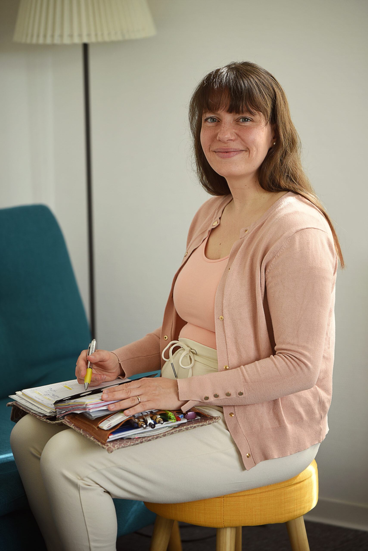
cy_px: 276
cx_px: 184
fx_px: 1869
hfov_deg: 11.2
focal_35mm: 122
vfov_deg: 16.8
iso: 640
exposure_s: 1/250
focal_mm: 122
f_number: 2.8
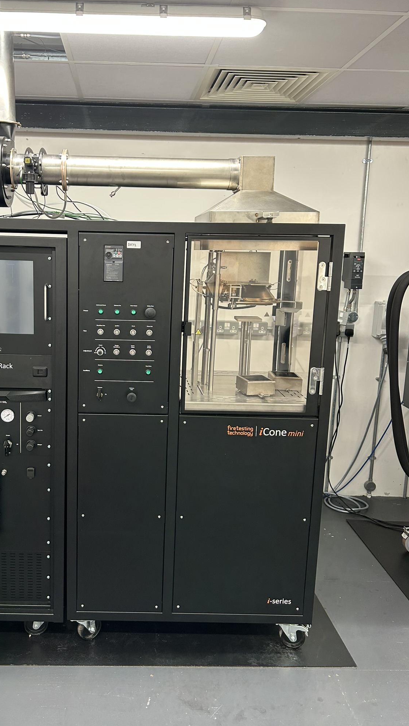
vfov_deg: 66.1
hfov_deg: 39.6
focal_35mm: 29
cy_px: 355
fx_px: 559
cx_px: 132
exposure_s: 1/100
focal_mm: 5.7
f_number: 1.5
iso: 100
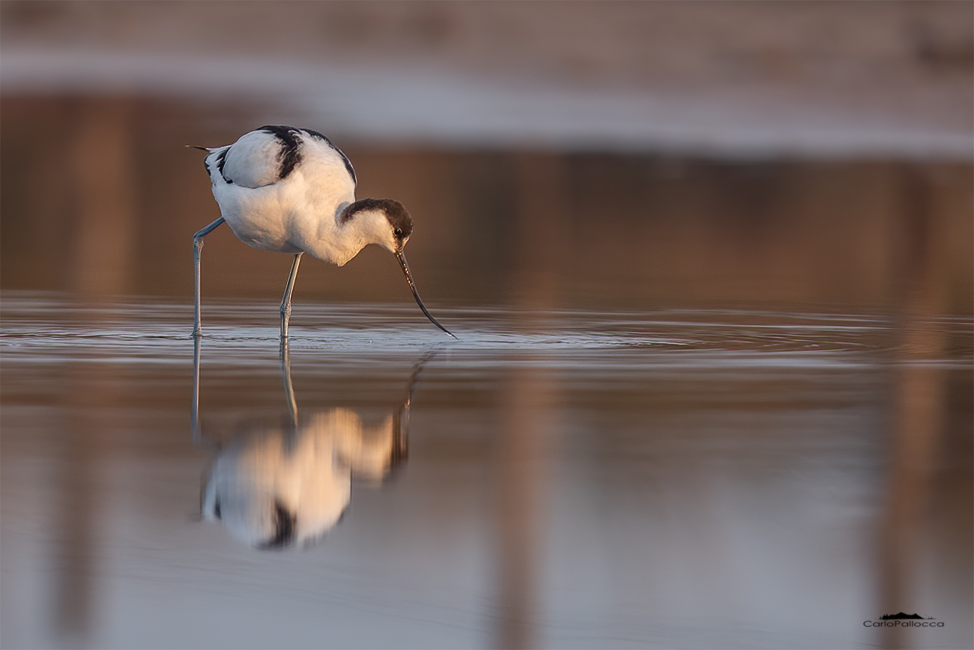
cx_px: 487
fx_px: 13528
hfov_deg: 4.1
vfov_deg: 2.8
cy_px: 325
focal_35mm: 500
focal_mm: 500
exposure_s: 1/800
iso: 640
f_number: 5.6
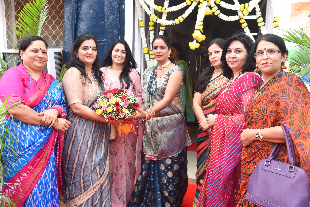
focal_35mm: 35
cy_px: 104
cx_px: 155
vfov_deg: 37.9
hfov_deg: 54.4
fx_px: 301
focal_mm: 35
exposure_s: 1/125
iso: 200
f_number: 4
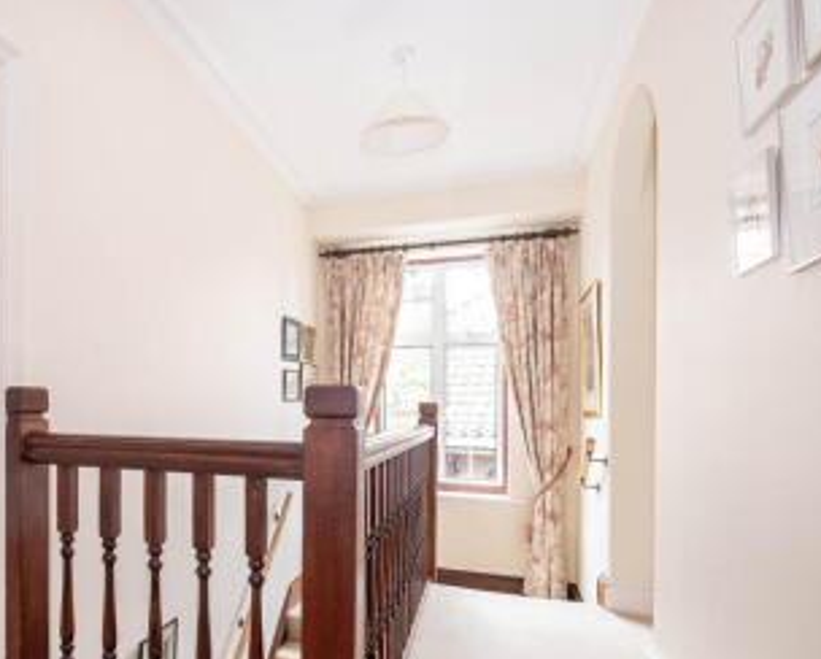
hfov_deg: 70.8
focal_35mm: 22
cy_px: 361
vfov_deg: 63.1
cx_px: 224
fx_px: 535
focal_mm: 10
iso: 400
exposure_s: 1/5
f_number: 6.4
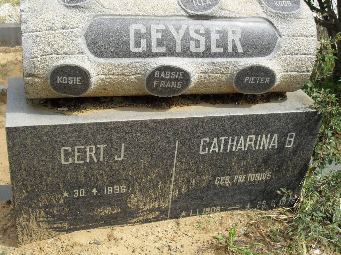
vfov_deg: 29.7
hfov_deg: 38.9
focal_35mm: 49
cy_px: 128
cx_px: 170
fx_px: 483
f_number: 3.9
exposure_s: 1/350
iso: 100
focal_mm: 8.7
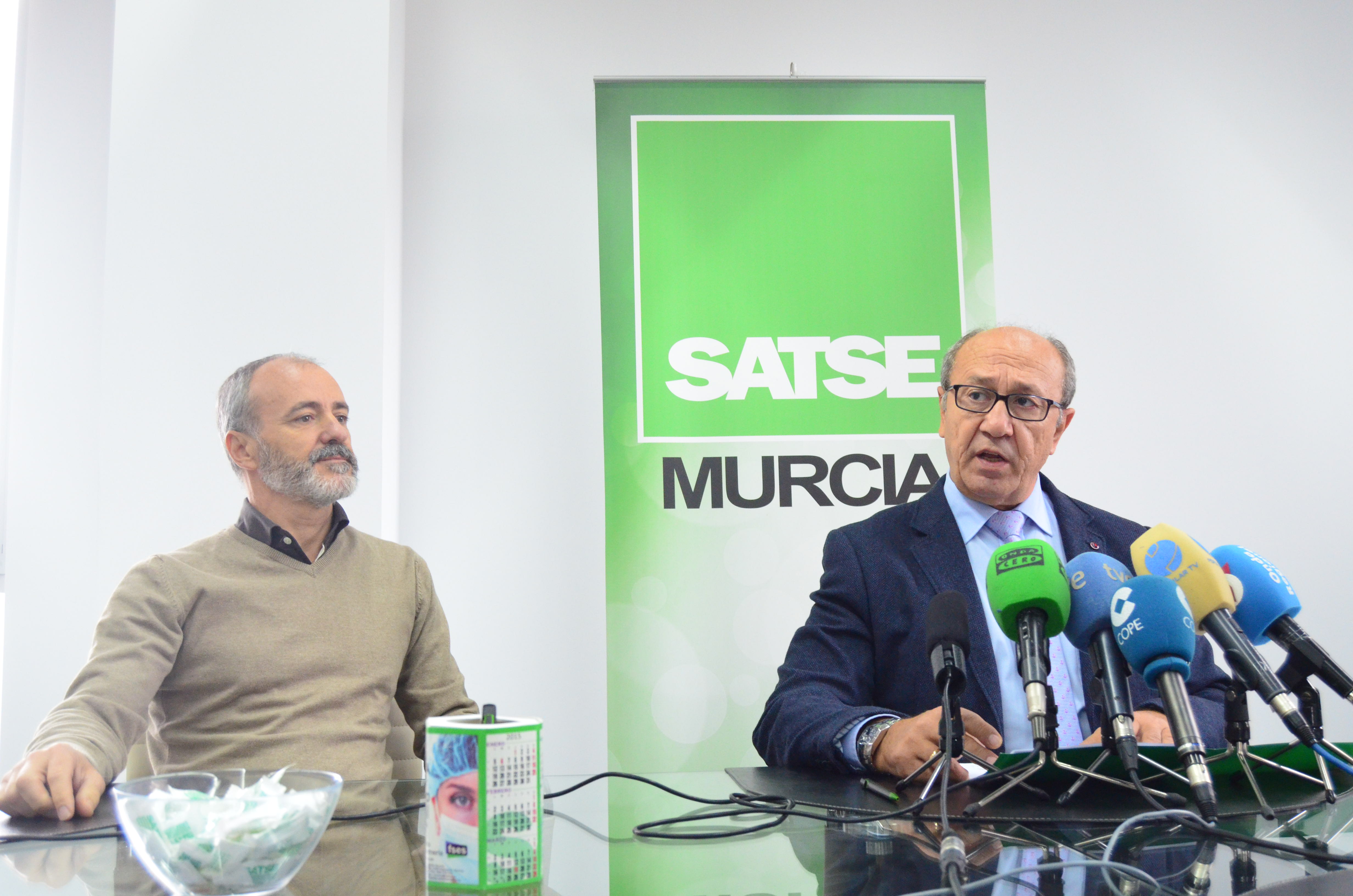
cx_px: 676
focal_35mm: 39
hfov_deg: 49.6
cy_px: 448
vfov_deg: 34.1
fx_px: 1463
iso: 2500
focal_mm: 26
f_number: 5.6
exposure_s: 1/100
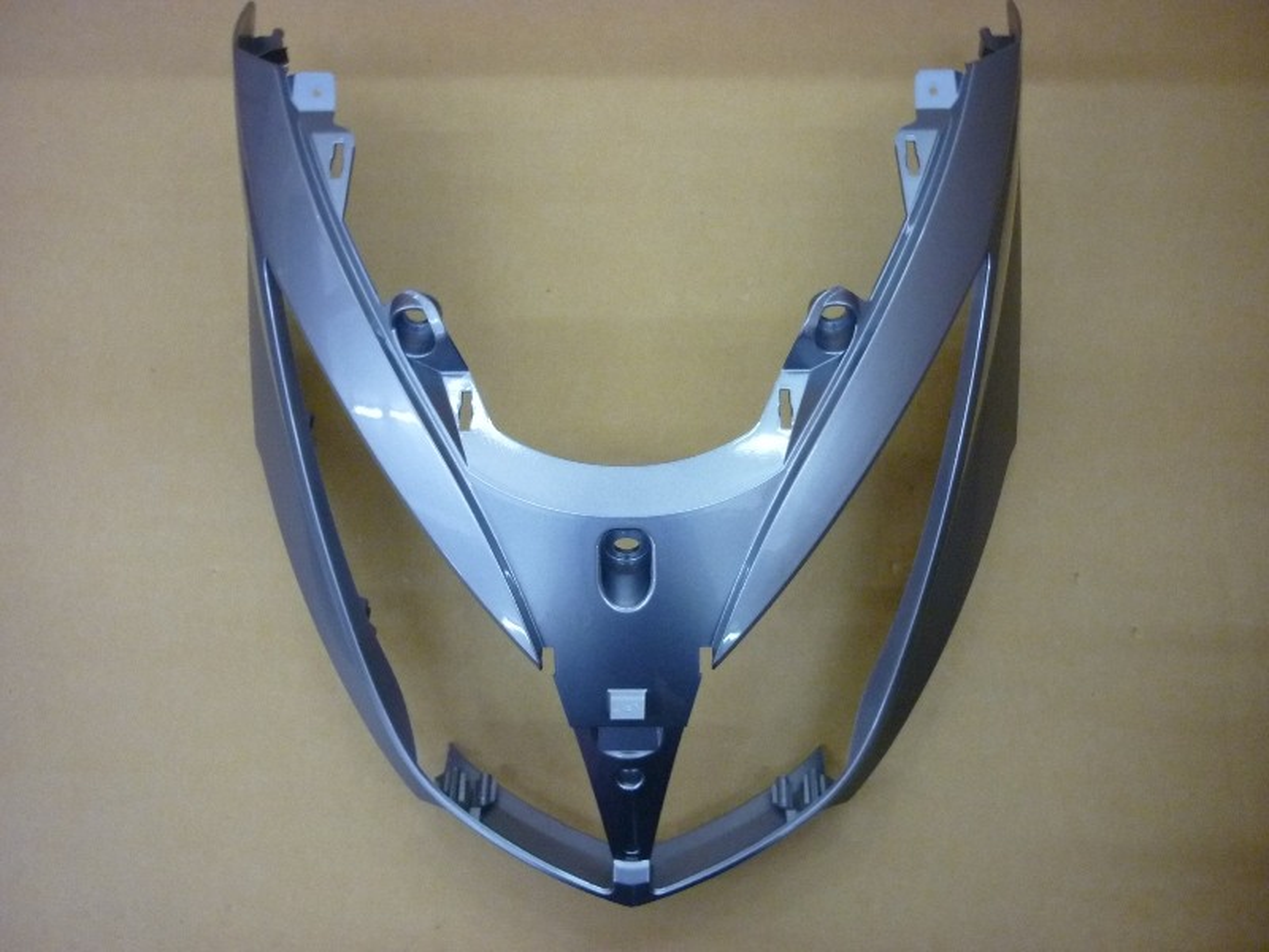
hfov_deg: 55.4
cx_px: 634
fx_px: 1210
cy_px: 476
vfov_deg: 42.9
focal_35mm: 33
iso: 400
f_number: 2.8
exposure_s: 1/25
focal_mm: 5.5
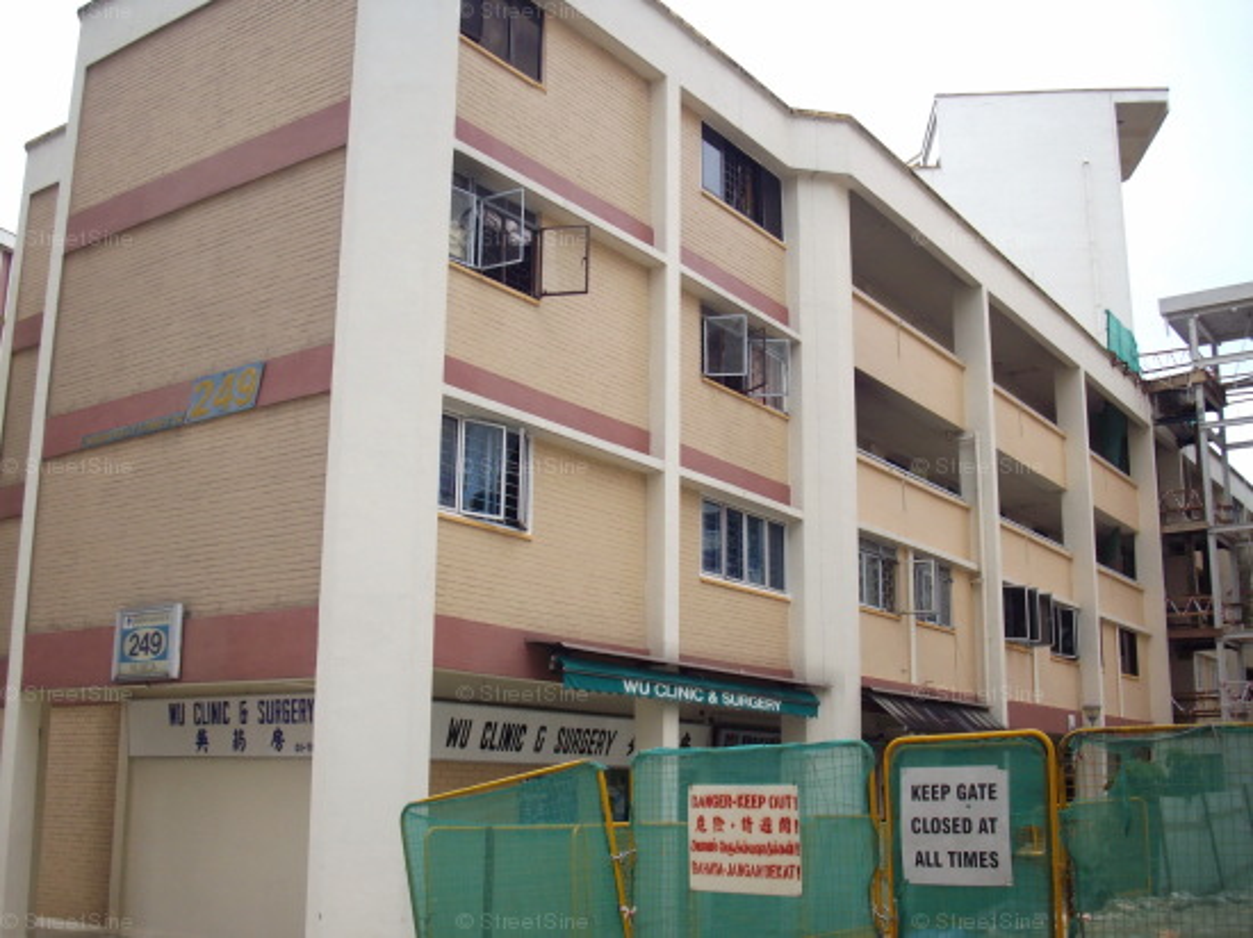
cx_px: 626
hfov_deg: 50.2
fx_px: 1339
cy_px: 469
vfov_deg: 38.6
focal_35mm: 37
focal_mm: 6.2
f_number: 5.6
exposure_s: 1/125
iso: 80
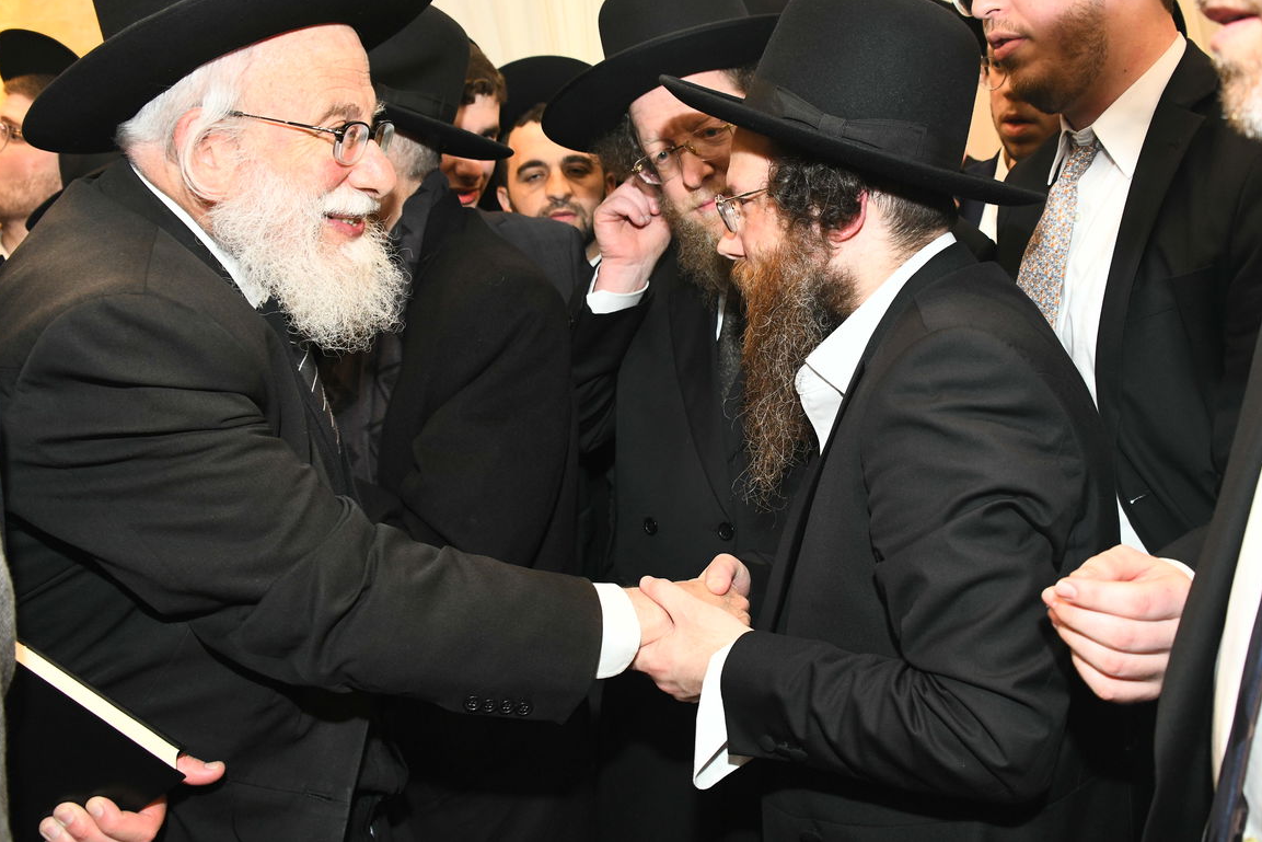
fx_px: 1192
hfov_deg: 55.7
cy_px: 332
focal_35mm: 34
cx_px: 681
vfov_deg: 38.7
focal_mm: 28
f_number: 5.6
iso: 2500
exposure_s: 1/125
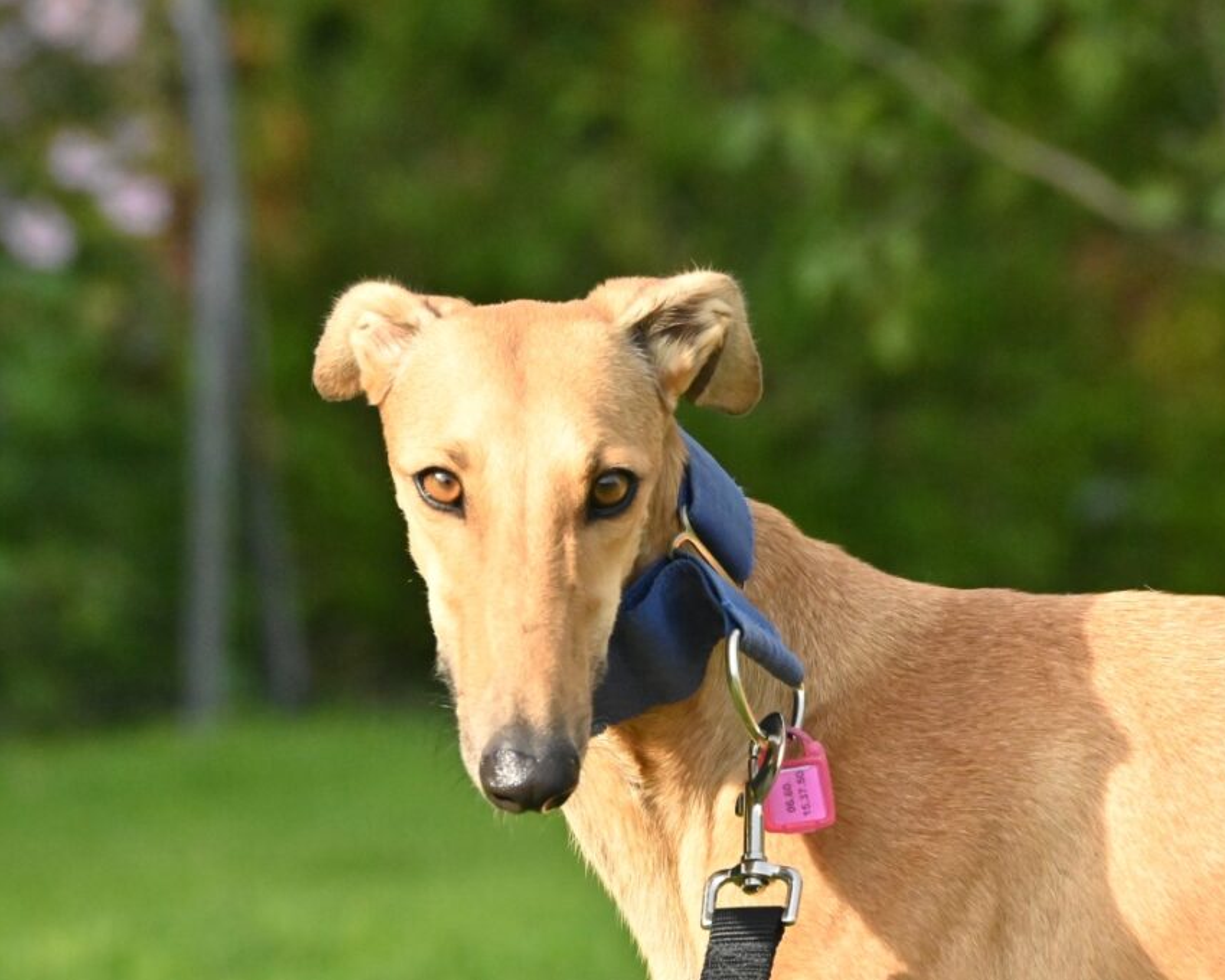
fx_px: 18454
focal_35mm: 509
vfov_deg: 3.0
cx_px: 551
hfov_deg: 3.8
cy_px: 491
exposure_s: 1/4000
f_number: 10
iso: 9000
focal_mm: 300
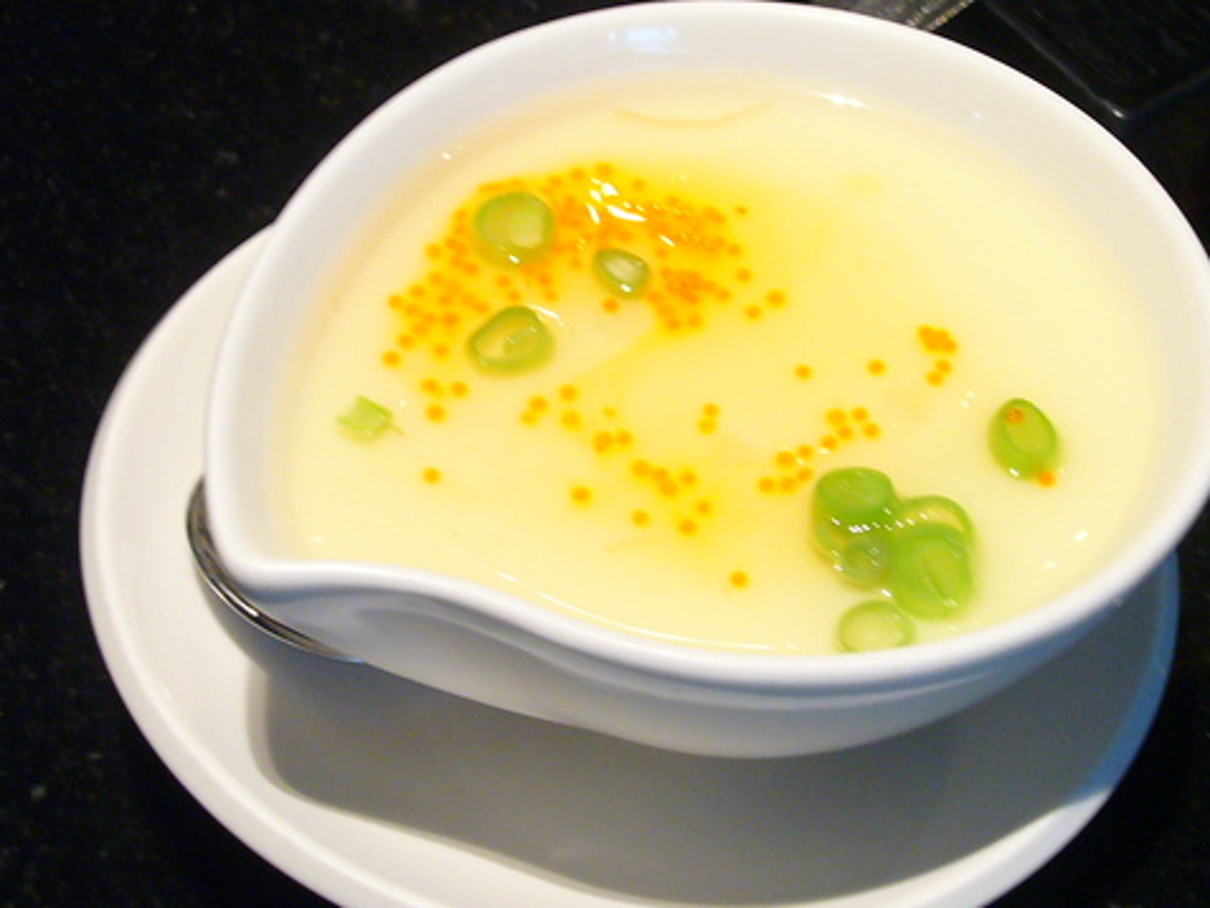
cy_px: 421
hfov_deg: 21.1
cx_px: 687
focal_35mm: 93
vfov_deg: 15.9
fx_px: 3252
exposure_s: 1/8
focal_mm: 8.8
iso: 160
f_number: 3.8
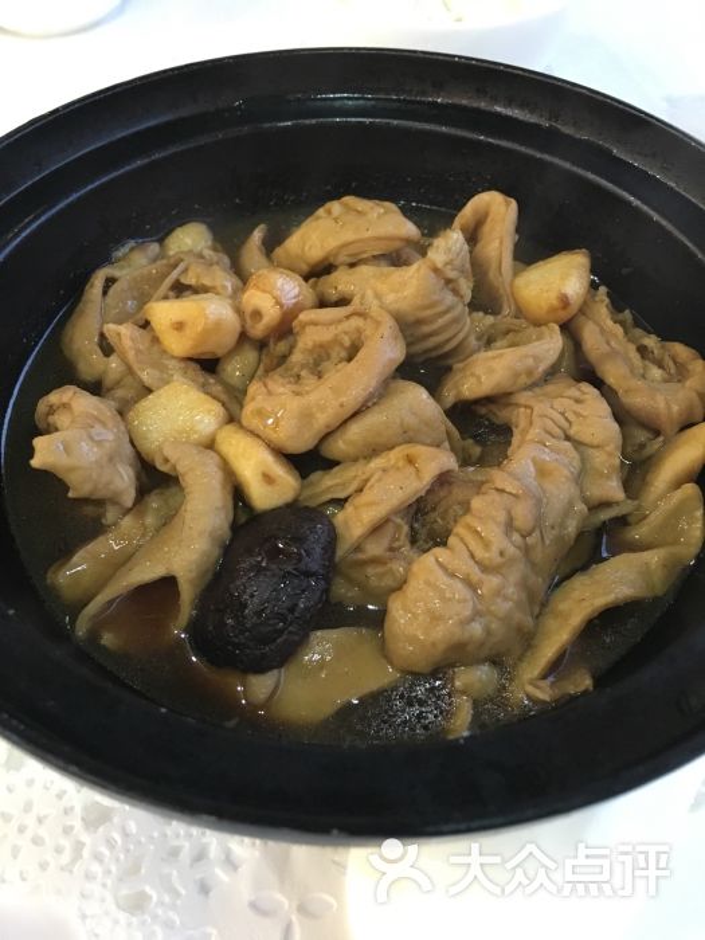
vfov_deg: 61.7
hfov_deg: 48.2
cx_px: 352
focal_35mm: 29
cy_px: 470
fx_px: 787
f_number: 2.2
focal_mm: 4.15
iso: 200
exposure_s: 1/25
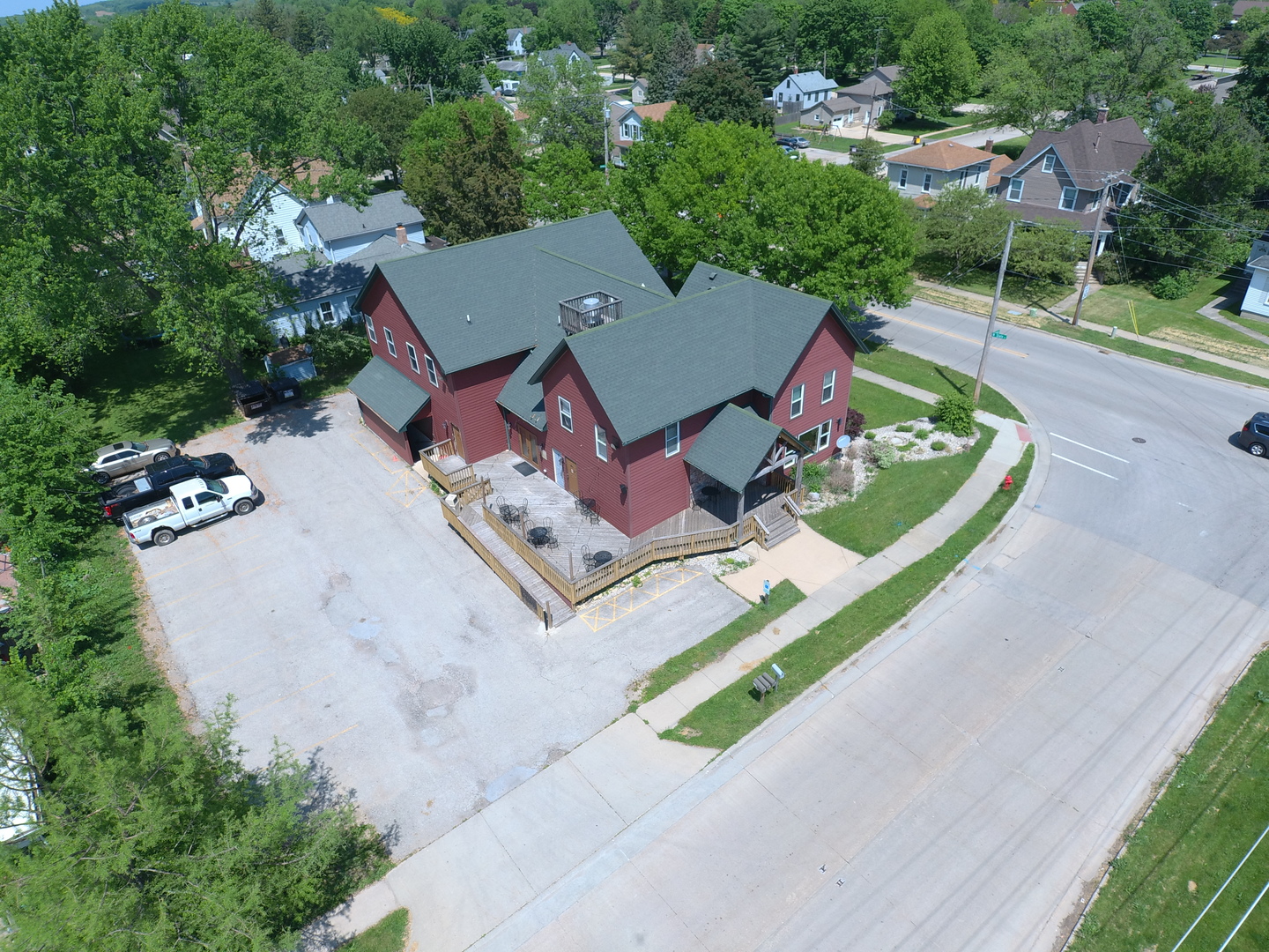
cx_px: 634
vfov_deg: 74.7
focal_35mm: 17
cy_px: 476
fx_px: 623
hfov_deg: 91.0
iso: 100
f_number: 2.8
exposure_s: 1/1414
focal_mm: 3.15
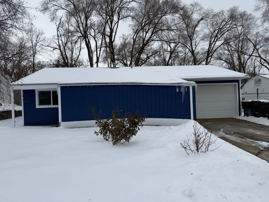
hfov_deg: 71.6
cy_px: 101
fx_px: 187
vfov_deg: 56.8
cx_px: 134
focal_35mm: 24
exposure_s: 1/5319
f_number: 1.78
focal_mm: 6.76
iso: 80
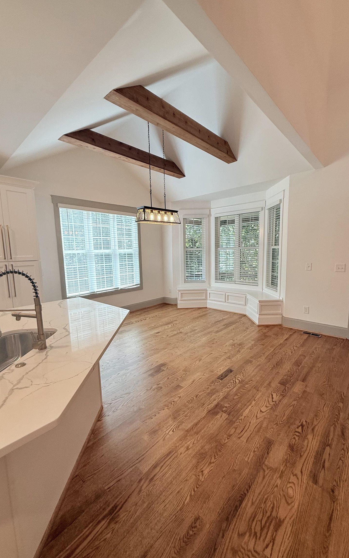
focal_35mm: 15
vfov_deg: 101.5
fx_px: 228
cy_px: 281
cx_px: 179
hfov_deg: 74.8
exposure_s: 1/120
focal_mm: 2.22
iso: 100
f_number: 2.2
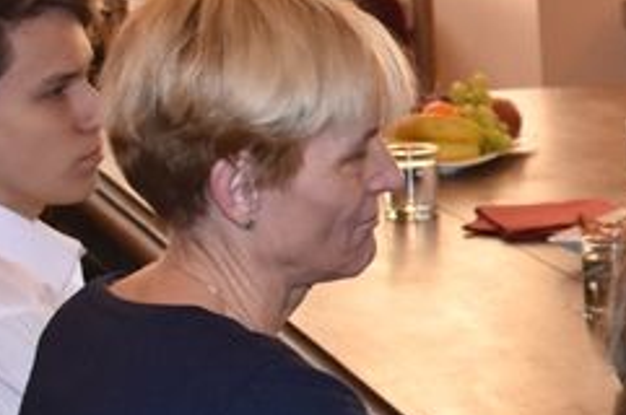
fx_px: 3215
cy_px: 318
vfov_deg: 7.4
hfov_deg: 10.4
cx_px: 1143
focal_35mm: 185
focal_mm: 29
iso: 800
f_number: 5
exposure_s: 1/100
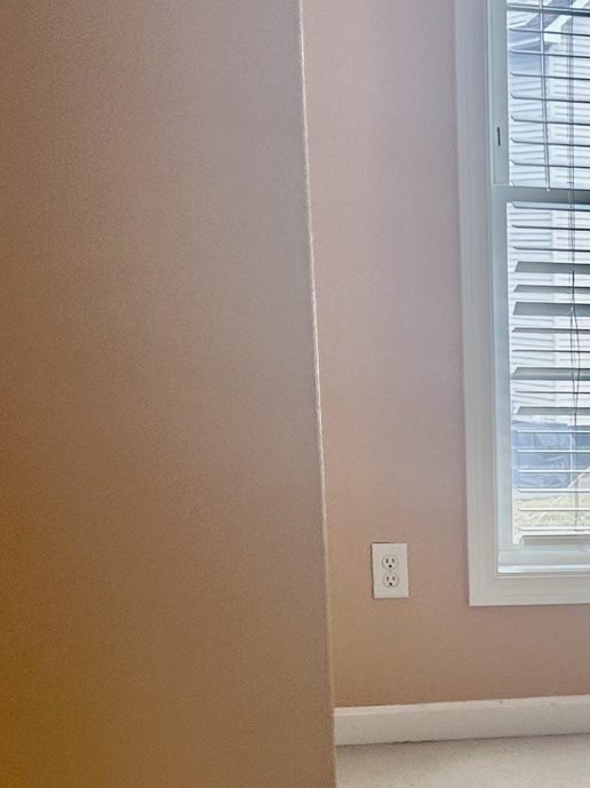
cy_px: 763
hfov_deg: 15.8
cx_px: 832
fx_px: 1979
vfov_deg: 21.8
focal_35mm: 87
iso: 64
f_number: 1.5
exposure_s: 1/121
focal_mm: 5.7
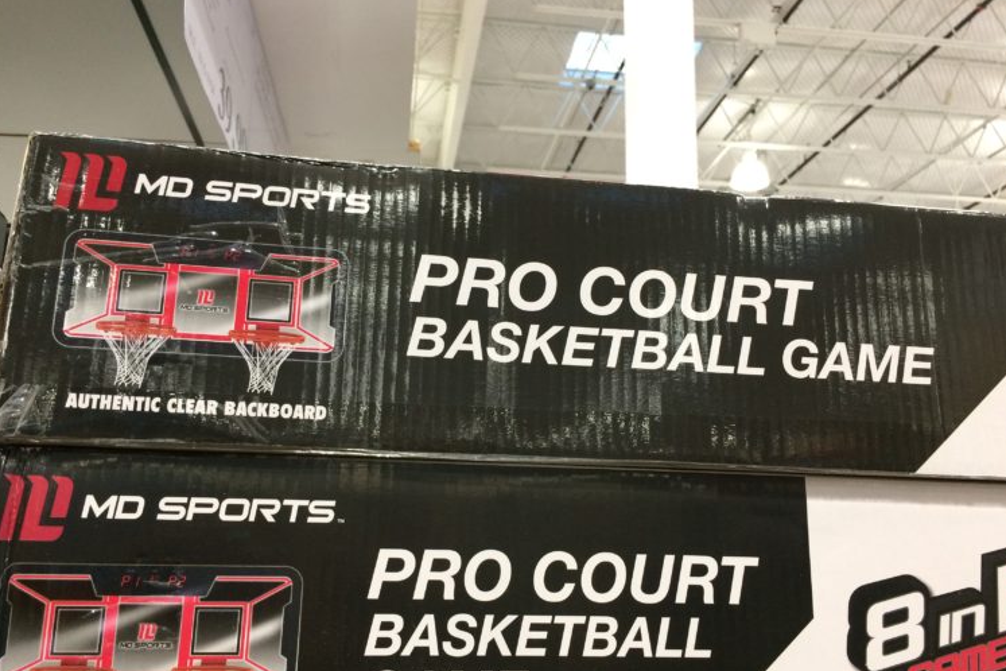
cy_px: 352
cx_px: 509
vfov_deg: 42.3
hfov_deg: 60.3
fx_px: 866
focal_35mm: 31
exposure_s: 1/30
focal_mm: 4.15
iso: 125
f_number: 2.2
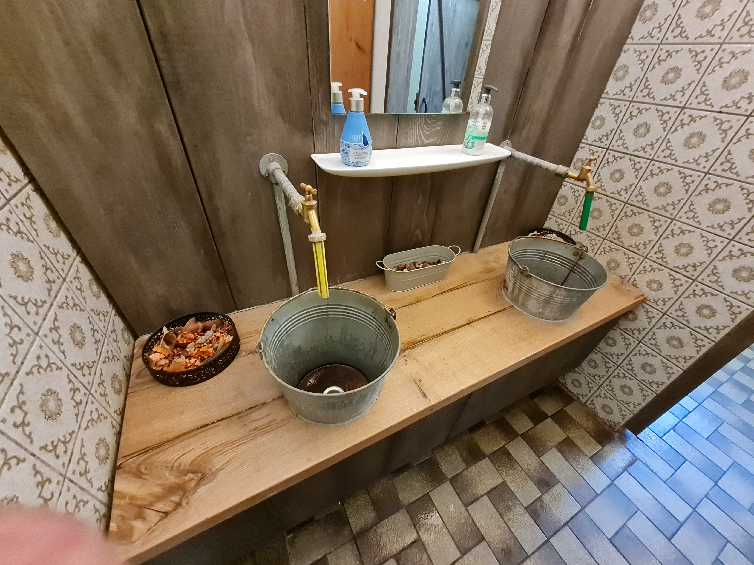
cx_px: 377
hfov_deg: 106.2
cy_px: 282
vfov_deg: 89.9
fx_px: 283
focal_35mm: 13
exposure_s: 1/25
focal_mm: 1.74
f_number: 2.2
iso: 800
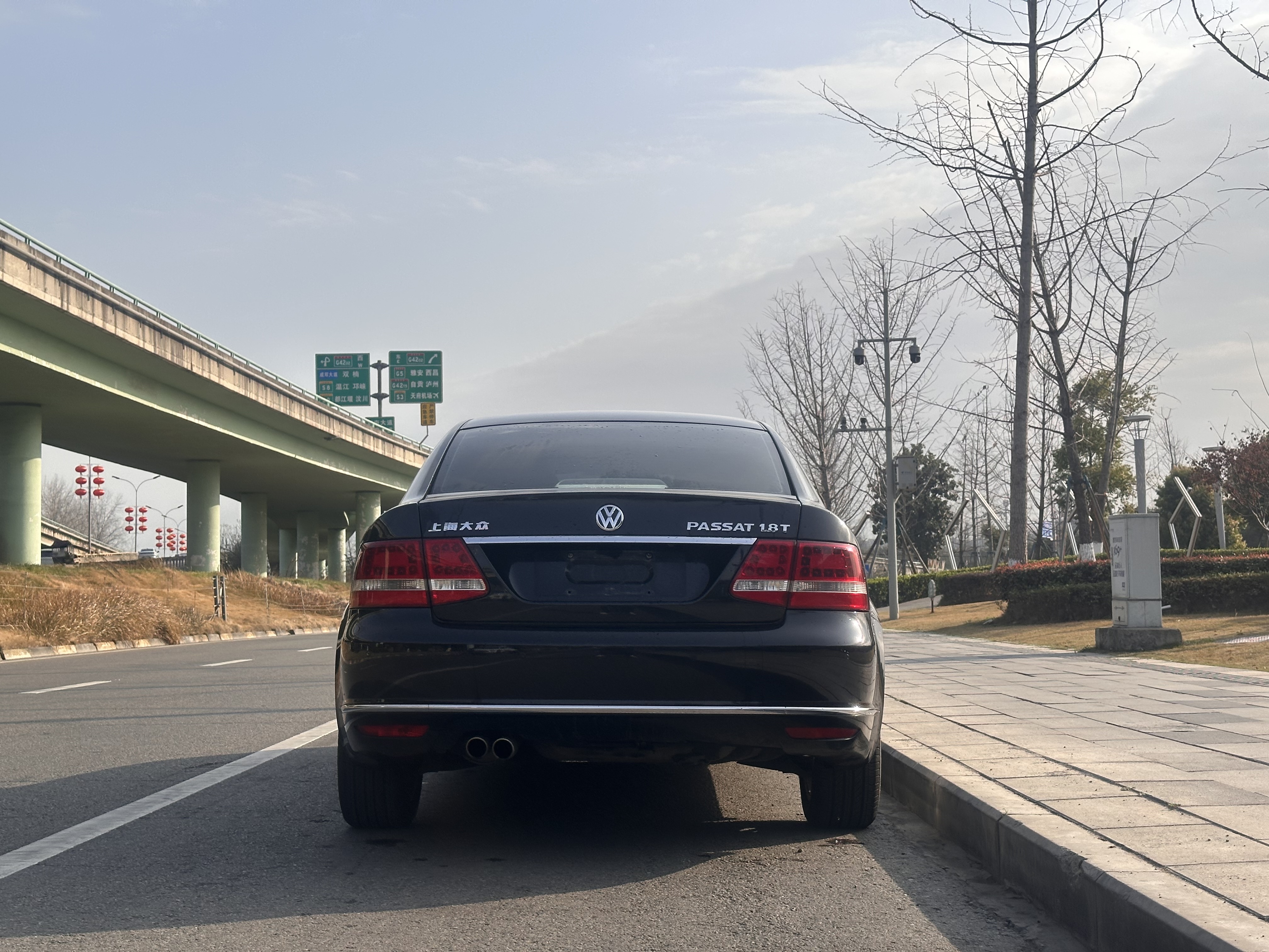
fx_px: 1760
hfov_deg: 39.7
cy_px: 476
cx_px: 634
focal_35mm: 48
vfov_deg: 30.3
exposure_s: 1/4016
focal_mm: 6.86
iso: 64
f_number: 1.78
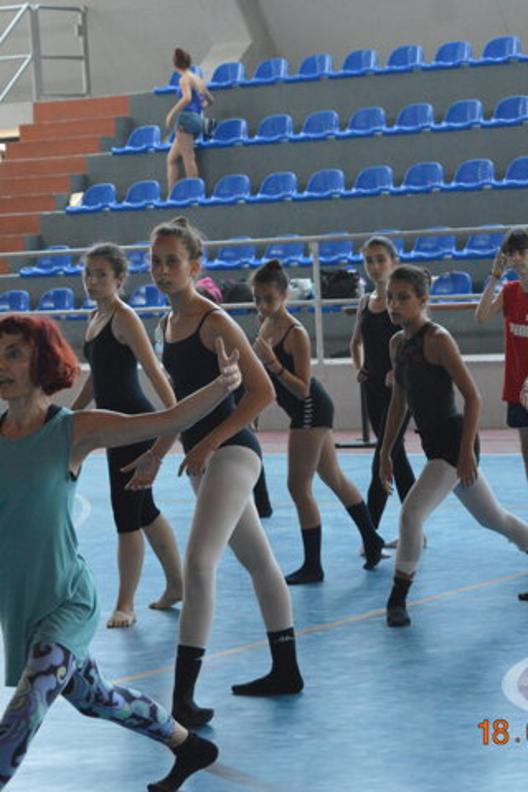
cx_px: 264
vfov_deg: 24.6
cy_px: 396
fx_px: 1815
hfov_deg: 16.6
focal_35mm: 82
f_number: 5.6
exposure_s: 1/400
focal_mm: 55
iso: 3200
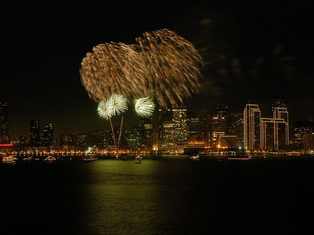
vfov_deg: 18.6
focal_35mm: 79
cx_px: 143
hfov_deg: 24.7
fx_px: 716
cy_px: 117
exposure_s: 2.6
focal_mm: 48
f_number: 10
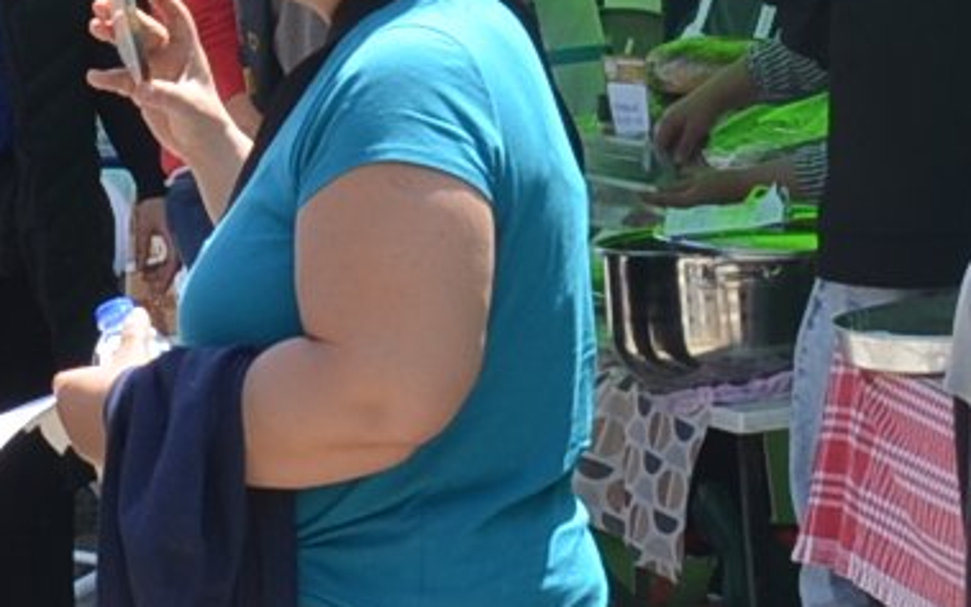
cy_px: 166
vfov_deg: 4.7
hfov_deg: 7.5
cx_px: 892
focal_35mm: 278
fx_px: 7358
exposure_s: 1/250
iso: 200
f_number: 8
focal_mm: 28
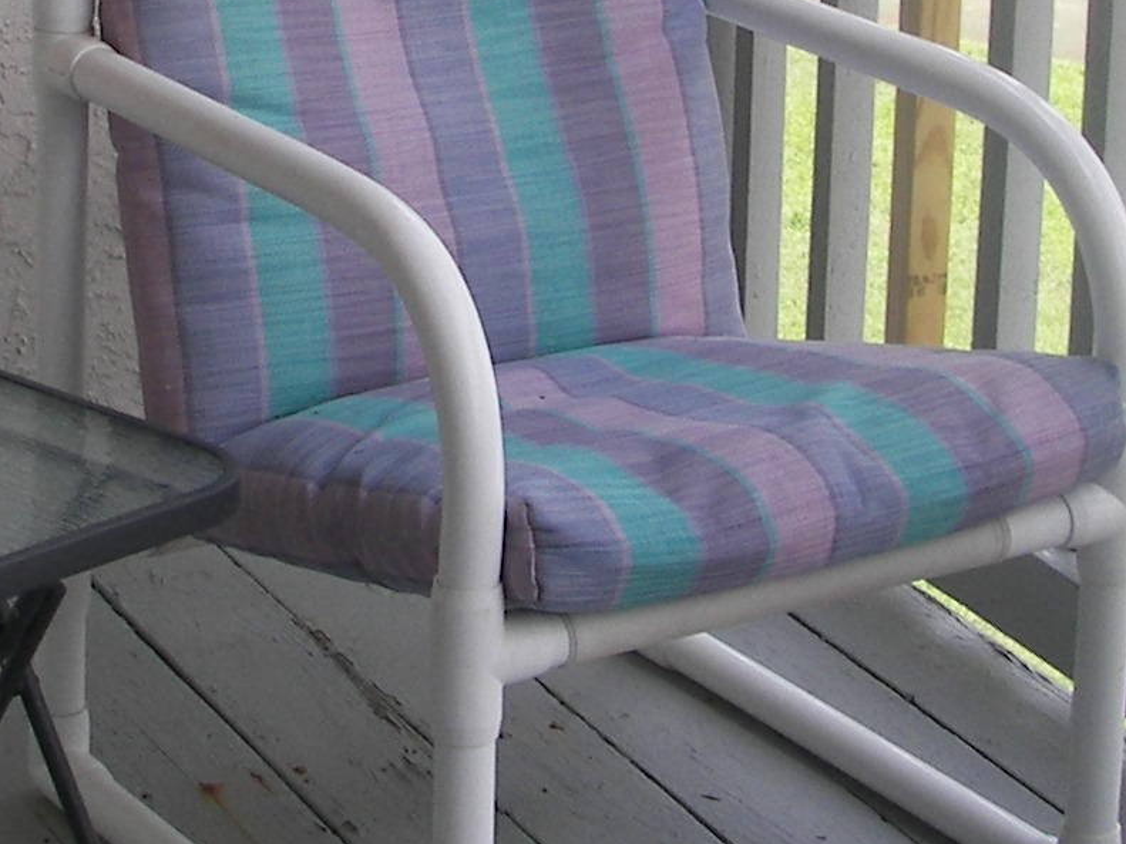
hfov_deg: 16.7
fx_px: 3838
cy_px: -102
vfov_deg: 12.3
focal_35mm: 118
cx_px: 399
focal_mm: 6
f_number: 2.8
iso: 50
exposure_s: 1/250
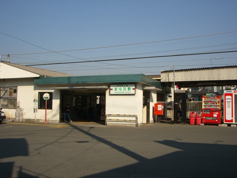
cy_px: 89
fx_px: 260
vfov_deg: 37.7
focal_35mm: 38
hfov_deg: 49.0
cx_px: 118
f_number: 4.3
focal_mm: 6.2
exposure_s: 1/1000
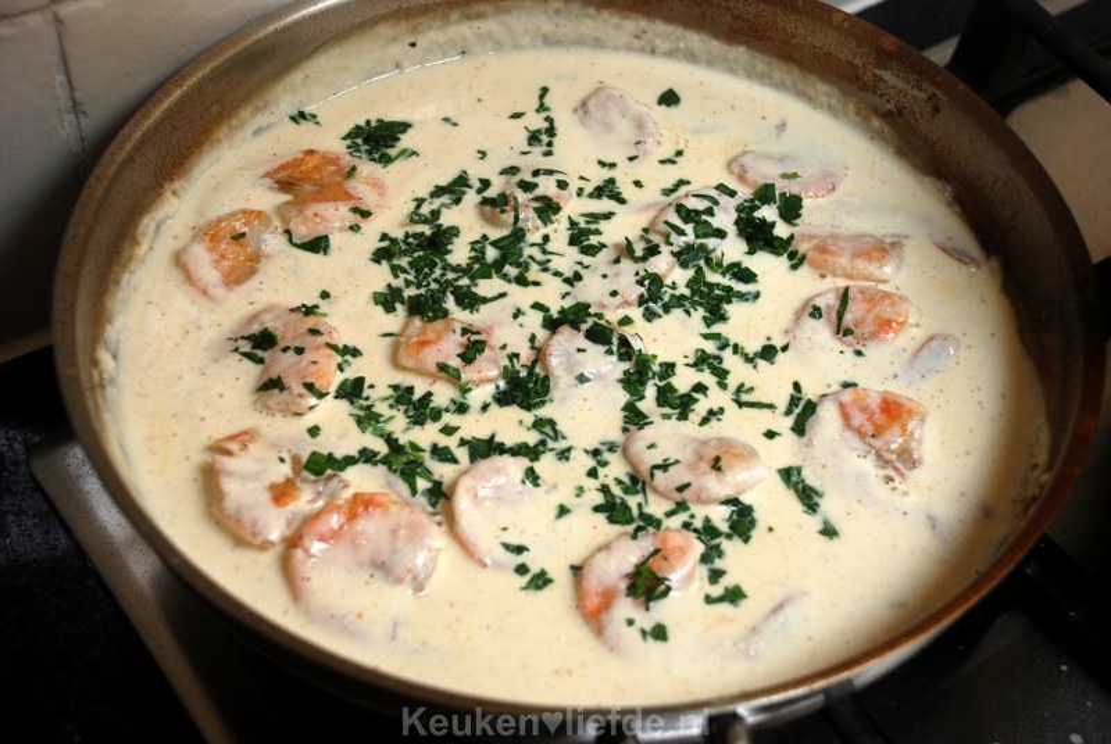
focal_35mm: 72
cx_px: 556
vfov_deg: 19.0
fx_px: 2225
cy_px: 372
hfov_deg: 28.0
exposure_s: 1/40
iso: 200
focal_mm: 48
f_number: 4.8
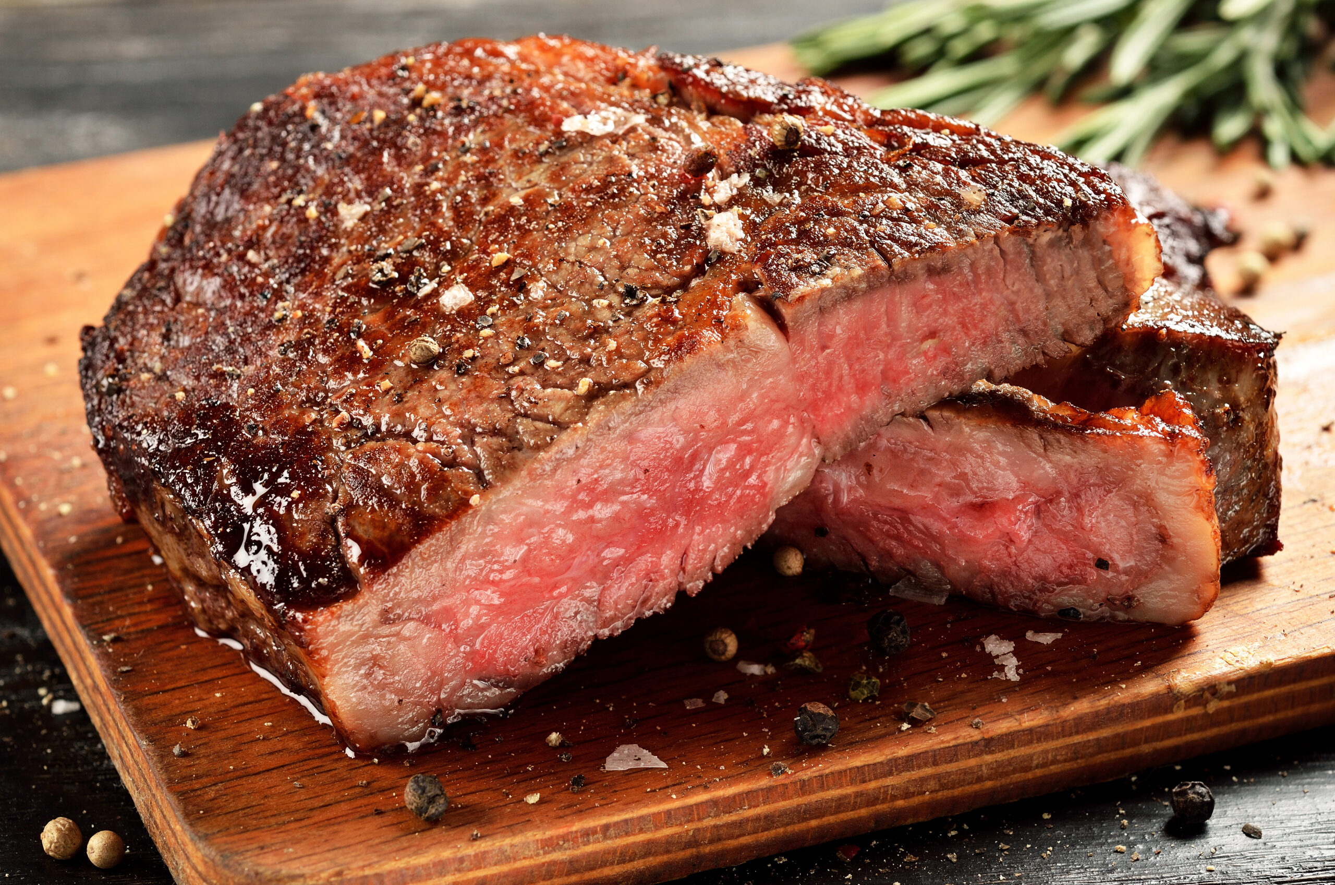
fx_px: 3331
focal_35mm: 90
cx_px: 668
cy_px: 442
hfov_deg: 22.7
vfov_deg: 15.1
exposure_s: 1/160
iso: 100
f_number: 9
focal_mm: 60
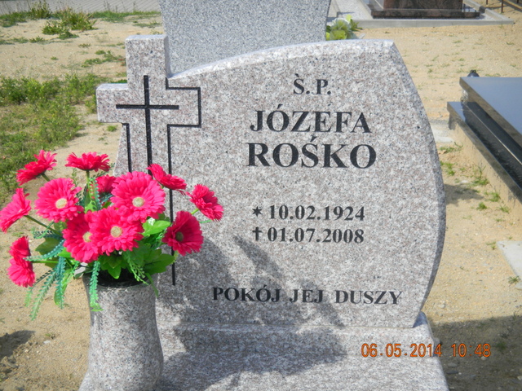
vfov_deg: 26.6
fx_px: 829
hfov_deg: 34.9
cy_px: 196
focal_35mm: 55
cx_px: 261
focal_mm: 9.9
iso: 80
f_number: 8.4
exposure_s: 1/123
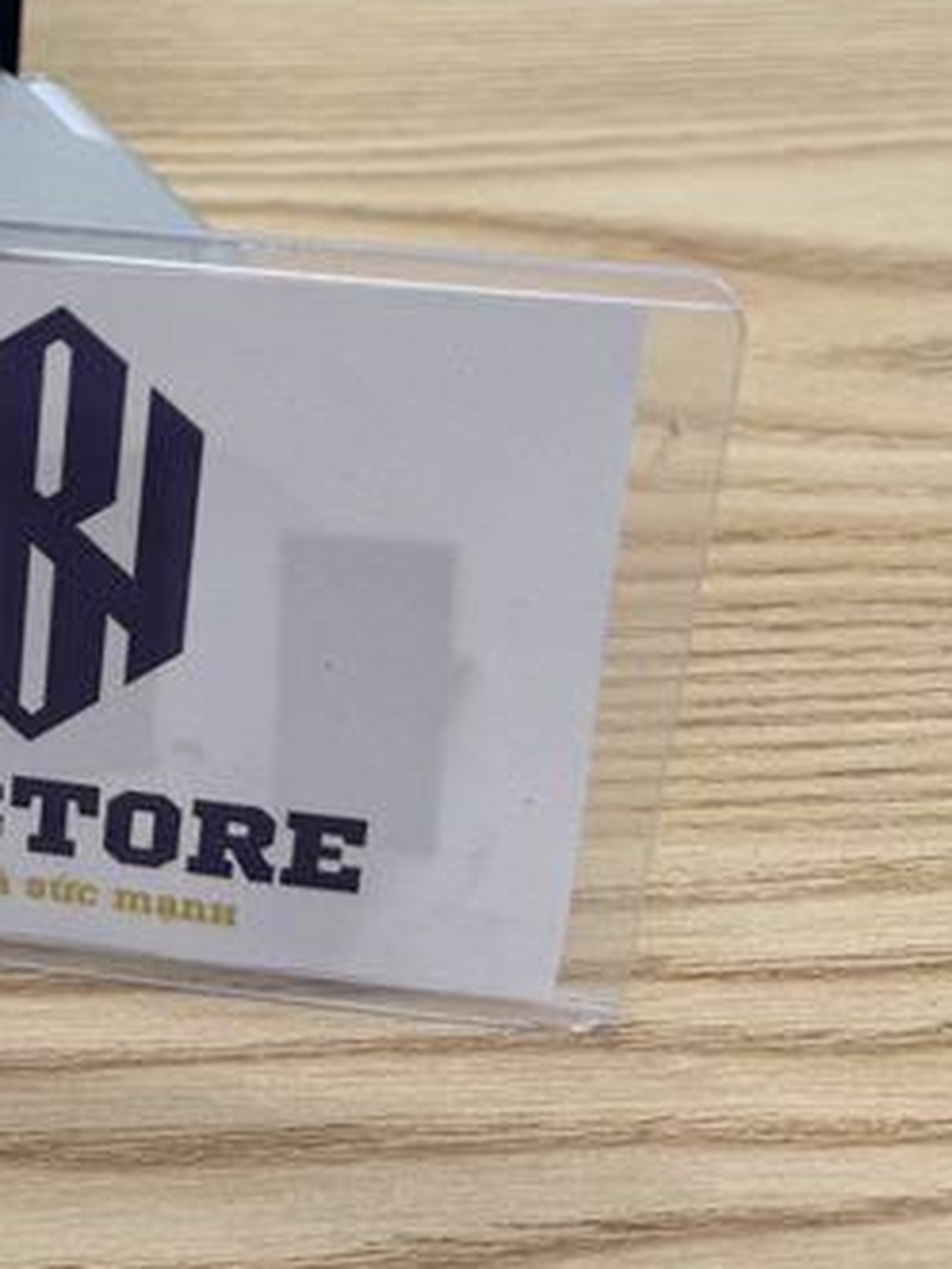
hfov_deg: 20.5
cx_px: -312
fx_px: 2383
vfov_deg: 27.8
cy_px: -46
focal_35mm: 65
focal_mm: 6.76
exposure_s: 1/120
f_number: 1.78
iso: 64
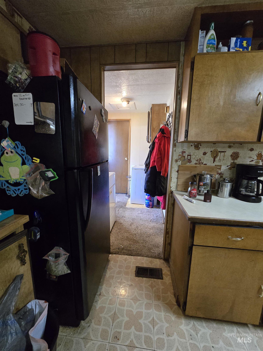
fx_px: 132
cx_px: 132
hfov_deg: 89.9
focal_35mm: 13
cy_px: 176
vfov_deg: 106.2
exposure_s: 1/60
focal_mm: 2.2
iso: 1000
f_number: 2.2
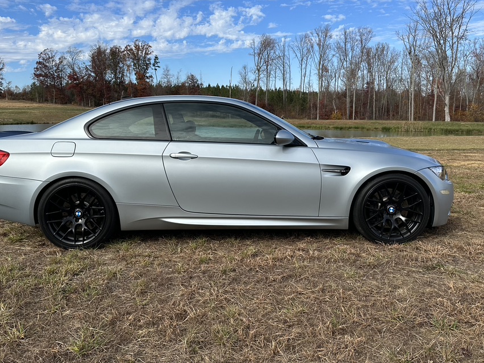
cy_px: 170
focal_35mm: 29
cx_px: 227
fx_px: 406
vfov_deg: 48.2
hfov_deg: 61.6
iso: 80
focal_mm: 6.86
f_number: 1.78
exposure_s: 1/4545
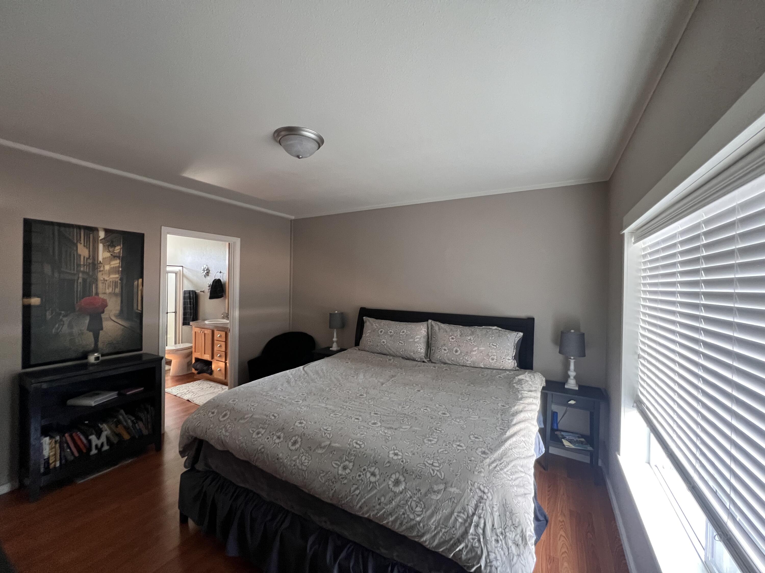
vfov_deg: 89.9
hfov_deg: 106.2
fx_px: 287
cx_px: 382
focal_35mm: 13
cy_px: 286
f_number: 1.8
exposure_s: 1/60
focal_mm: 1.57
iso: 400
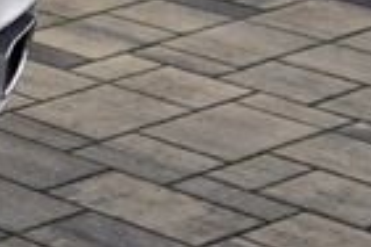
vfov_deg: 6.3
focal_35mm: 210
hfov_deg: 8.0
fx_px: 2164
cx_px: -829
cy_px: -254
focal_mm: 29
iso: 100
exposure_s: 1/80
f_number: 5.6
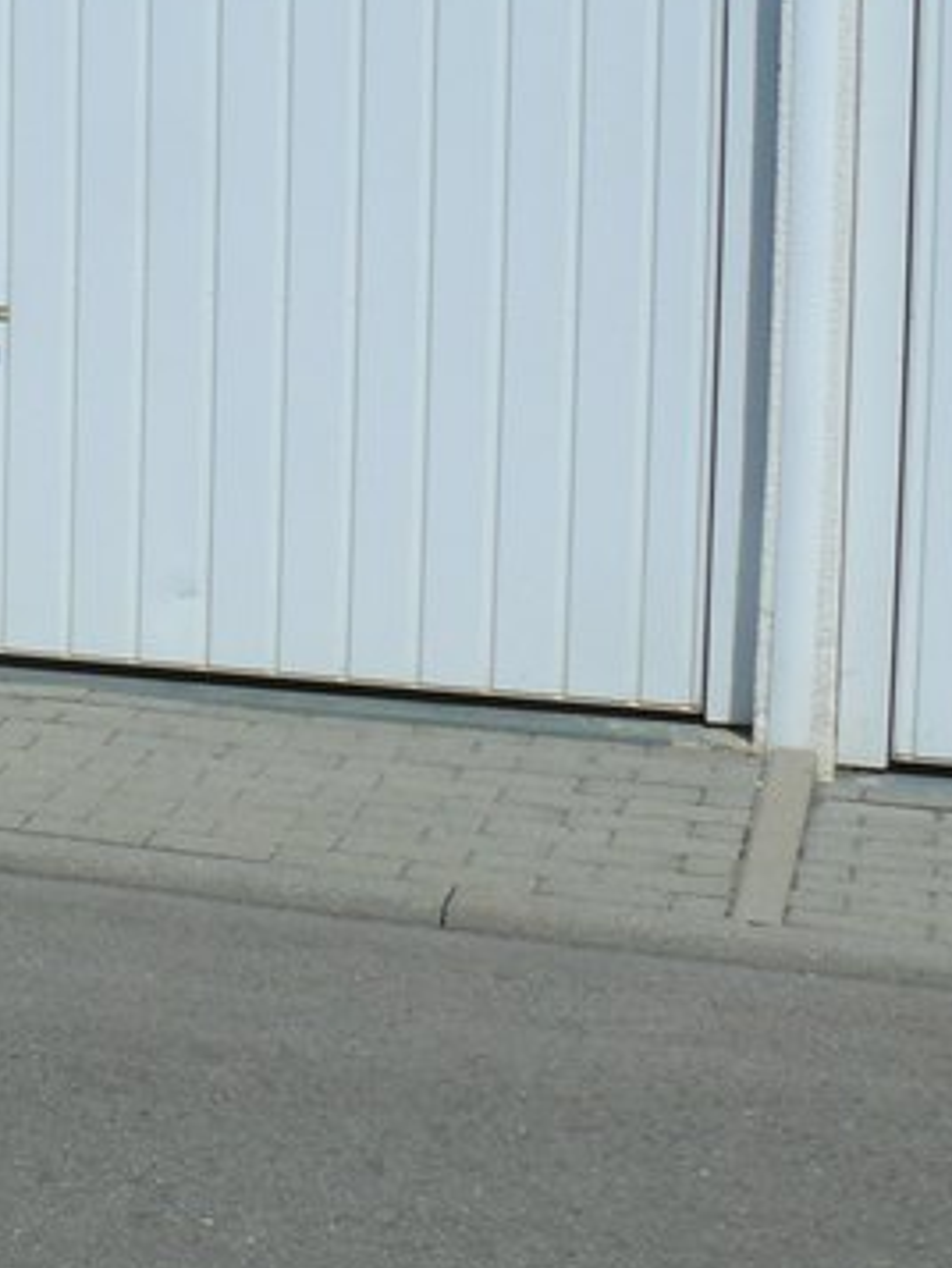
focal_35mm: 98
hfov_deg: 13.7
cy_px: 202
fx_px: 3591
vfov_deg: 19.8
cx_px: -682
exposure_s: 1/400
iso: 100
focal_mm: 7.4
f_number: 8
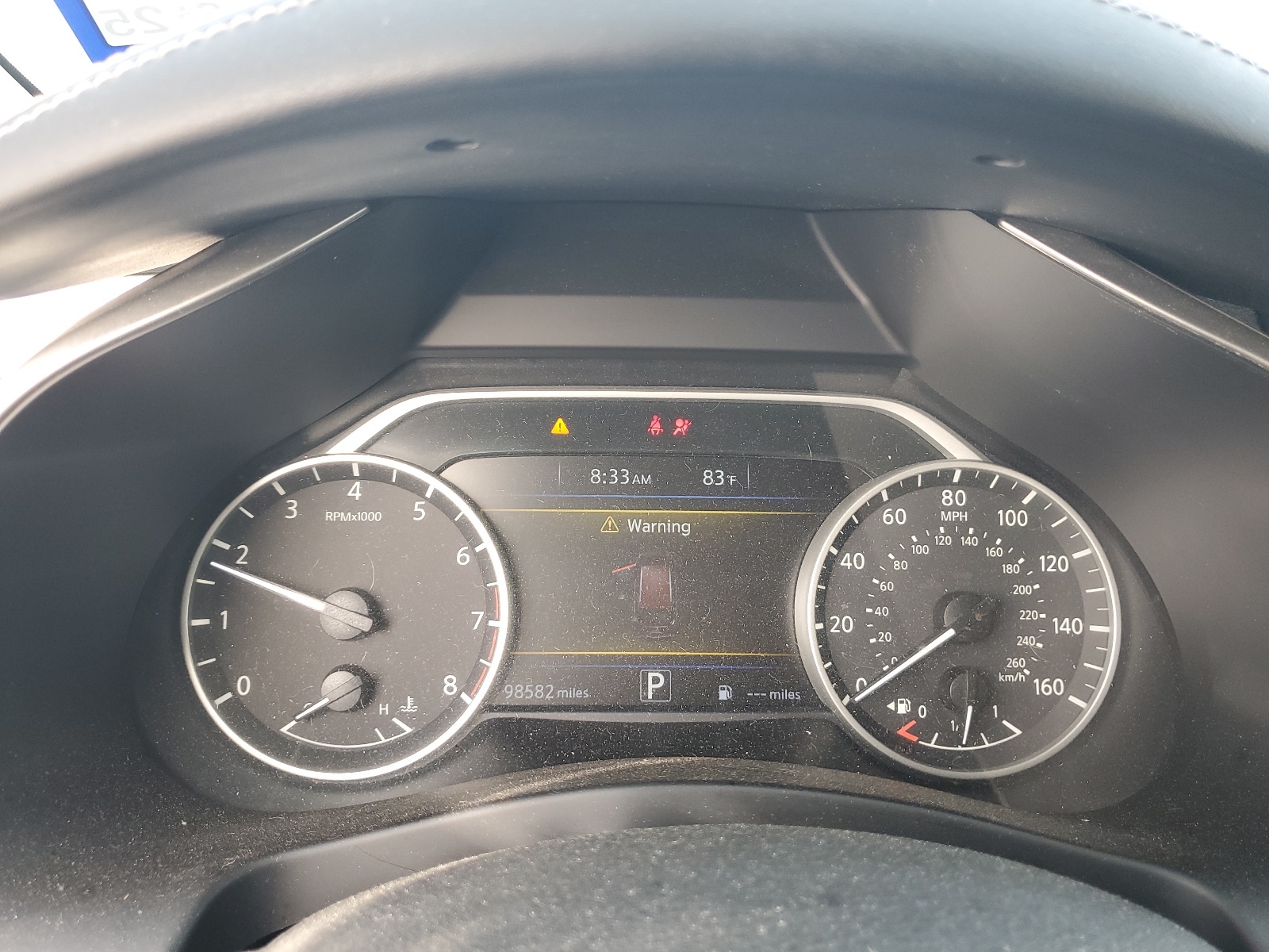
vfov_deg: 53.1
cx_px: 634
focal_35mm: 26
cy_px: 476
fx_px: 953
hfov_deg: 67.3
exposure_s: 1/60.2
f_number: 1.5
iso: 64
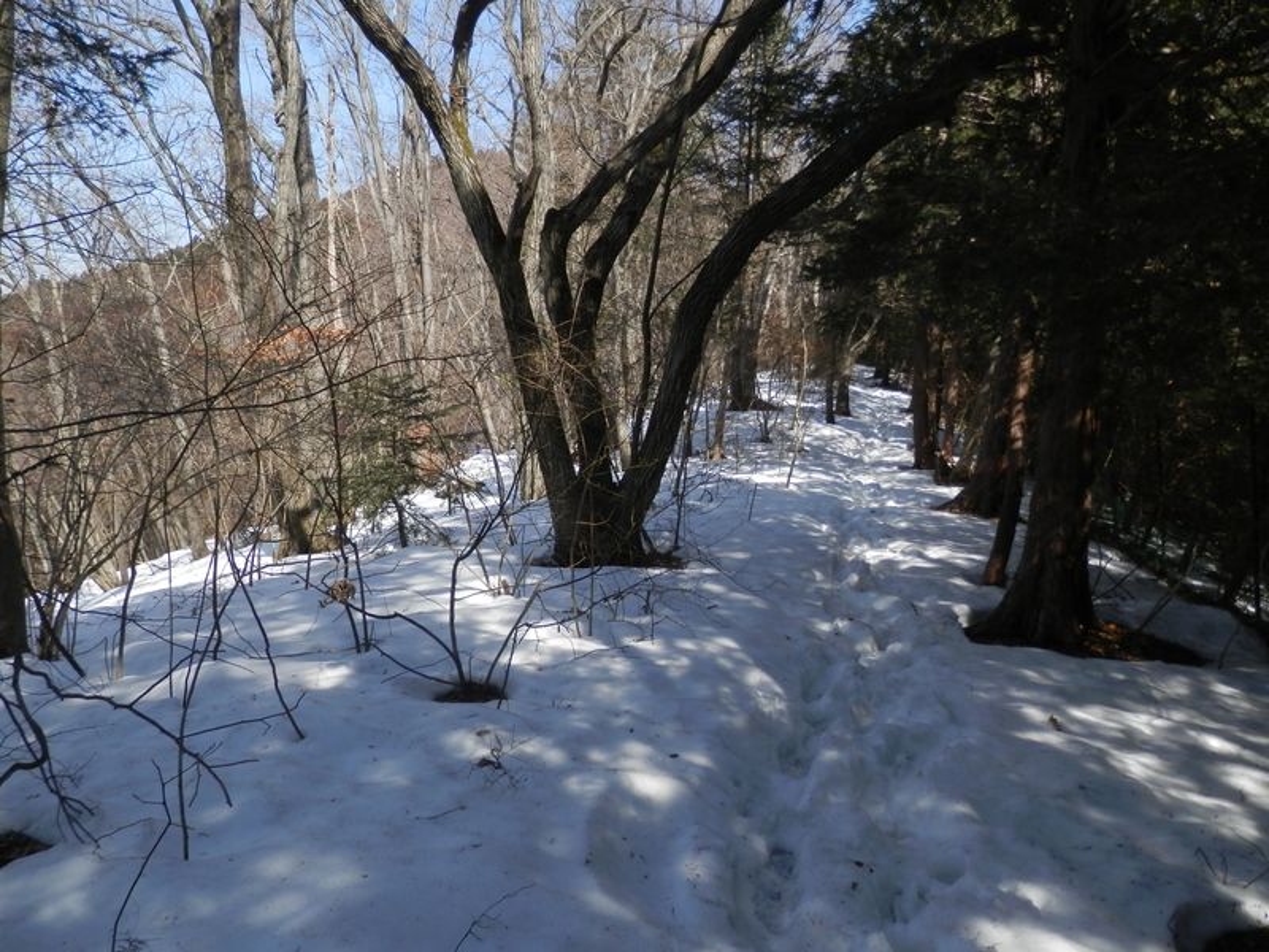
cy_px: 476
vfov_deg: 54.9
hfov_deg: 69.4
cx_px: 634
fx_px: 916
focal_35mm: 25
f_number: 3
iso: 80
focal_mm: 4.5
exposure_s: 1/640
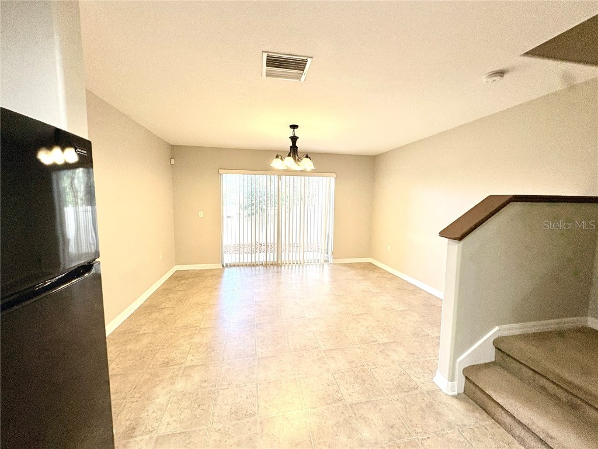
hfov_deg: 102.1
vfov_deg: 85.7
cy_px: 224
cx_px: 299
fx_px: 242
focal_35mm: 14
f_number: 2.2
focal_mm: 2.22
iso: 200
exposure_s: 1/120
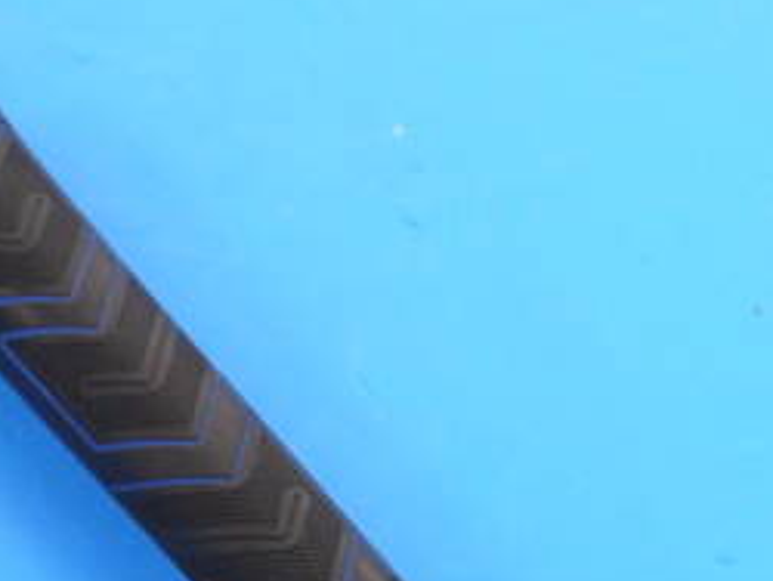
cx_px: 591
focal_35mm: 215
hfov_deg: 9.2
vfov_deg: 6.9
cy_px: 717
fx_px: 4806
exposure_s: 1/80
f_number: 5.6
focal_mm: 42
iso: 800
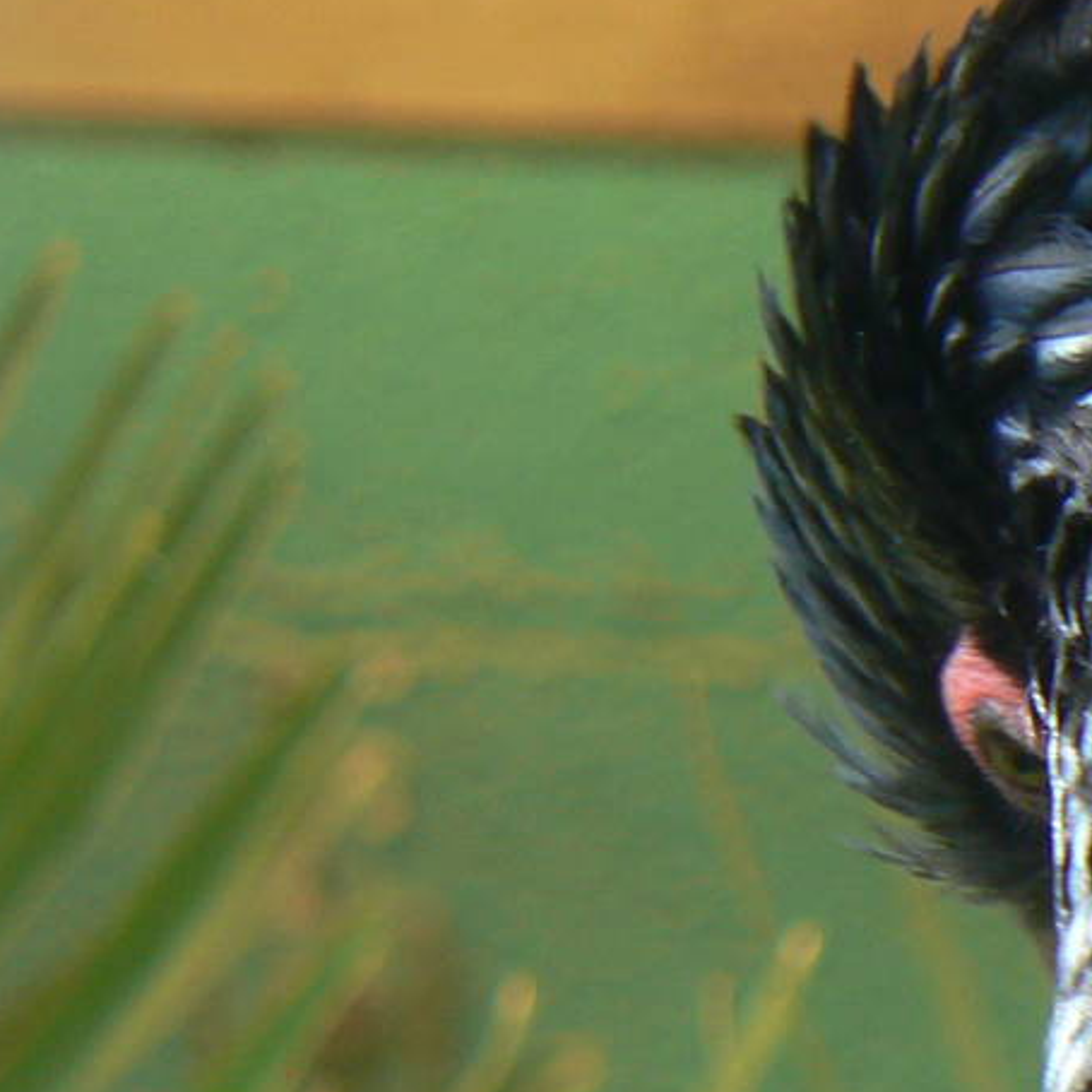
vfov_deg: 2.3
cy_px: 871
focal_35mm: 773
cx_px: 1402
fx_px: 27589
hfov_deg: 2.3
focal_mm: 41.3
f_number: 4
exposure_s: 1/50
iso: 80
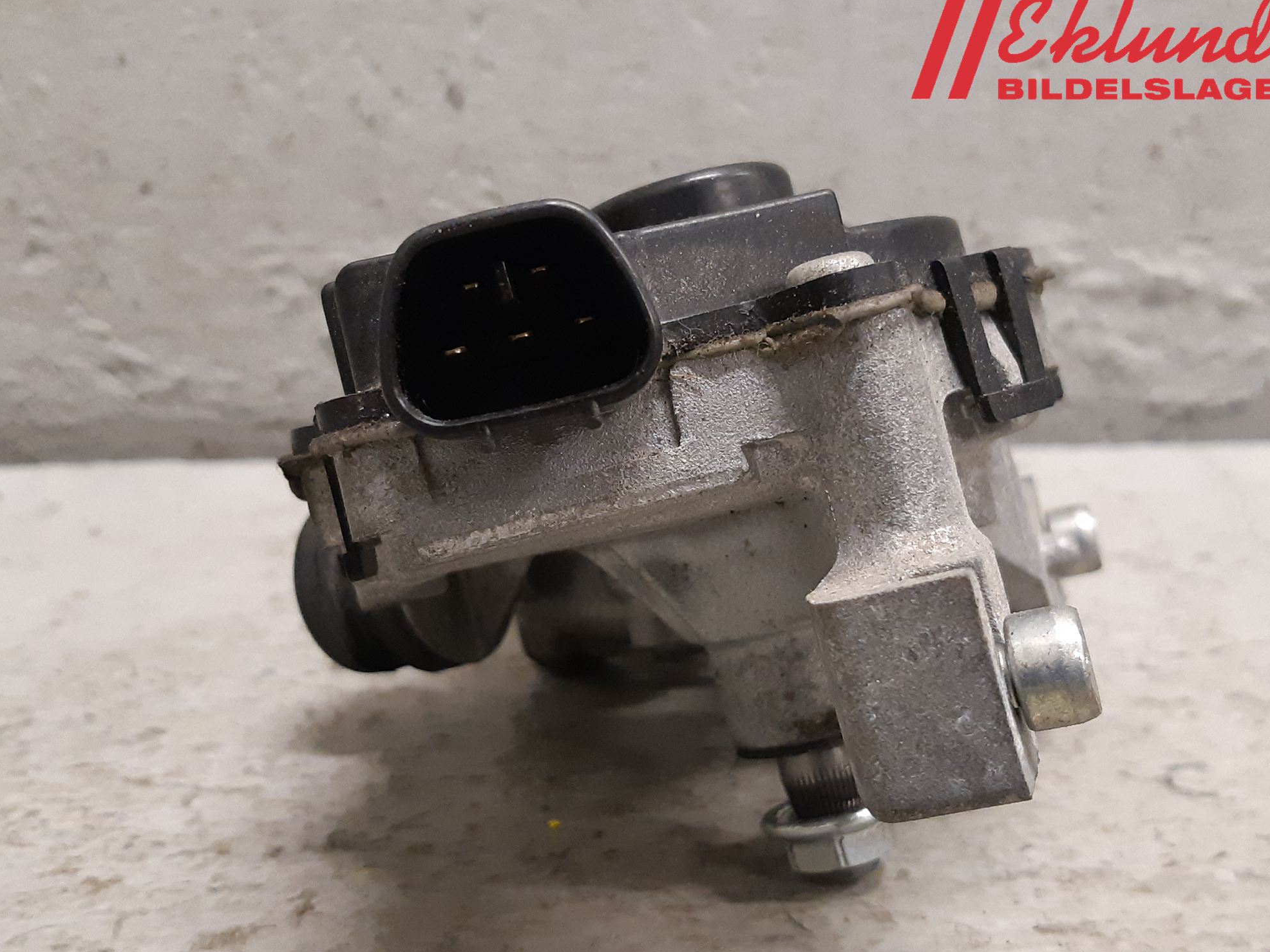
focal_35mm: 27
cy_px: 485
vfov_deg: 51.4
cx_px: 647
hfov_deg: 65.3
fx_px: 991
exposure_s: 1/50
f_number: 1.7
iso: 320
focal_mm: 3.93
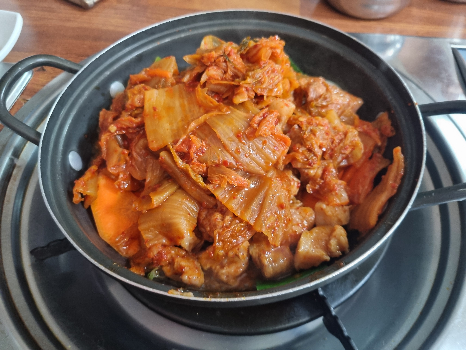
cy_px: 175
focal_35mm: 26
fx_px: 350
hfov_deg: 67.3
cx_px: 233
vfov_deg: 53.1
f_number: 1.8
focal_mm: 5.4
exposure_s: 1/40
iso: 320
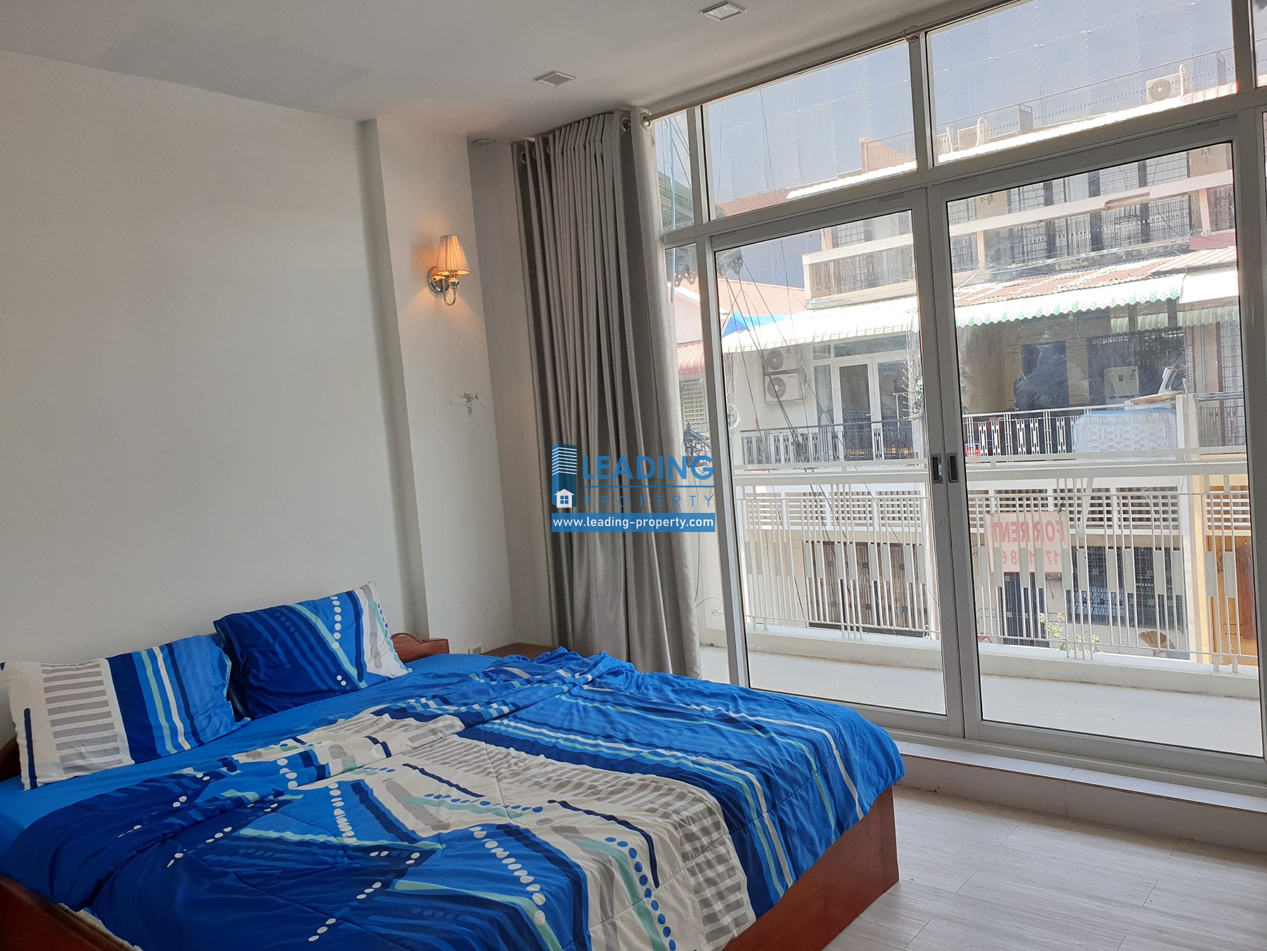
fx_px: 952
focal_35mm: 26
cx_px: 634
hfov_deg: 67.3
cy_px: 476
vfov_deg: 53.1
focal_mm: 4.3
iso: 50
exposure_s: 1/100
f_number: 2.4
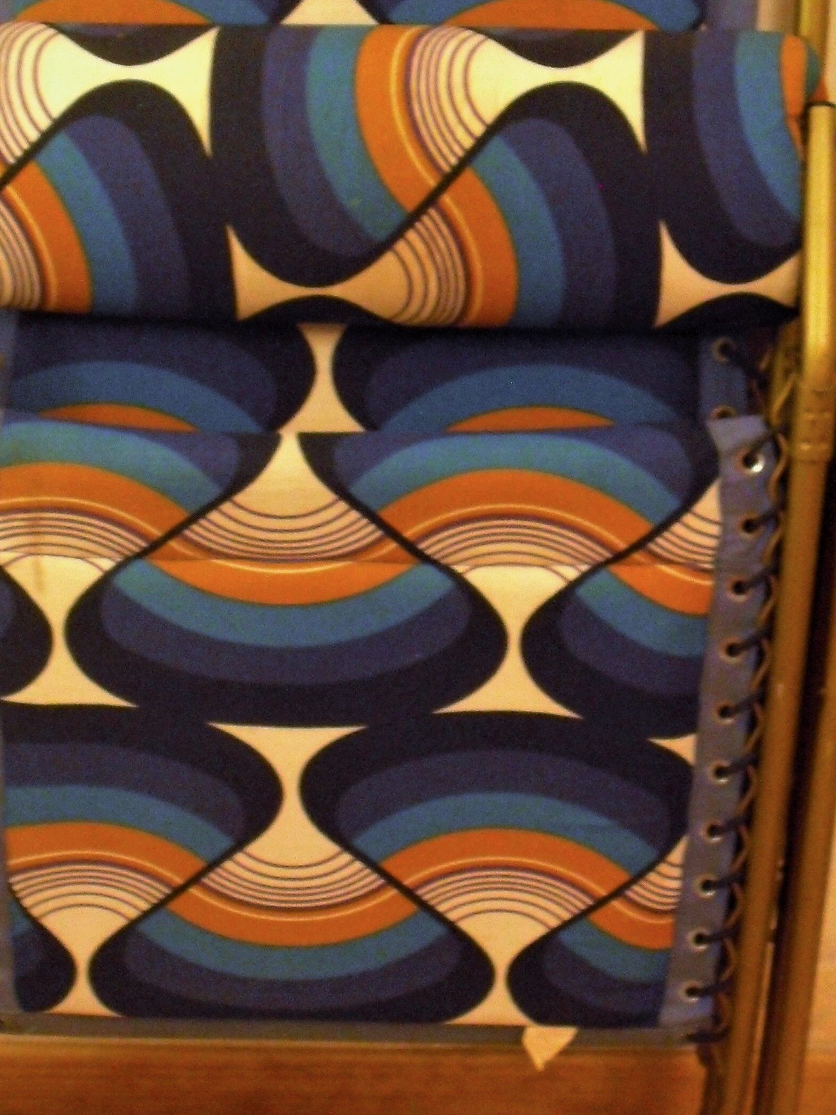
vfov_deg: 30.7
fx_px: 2029
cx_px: 345
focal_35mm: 63
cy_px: 600
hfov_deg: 23.3
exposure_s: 1/13
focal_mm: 6.3
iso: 800
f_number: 3.1
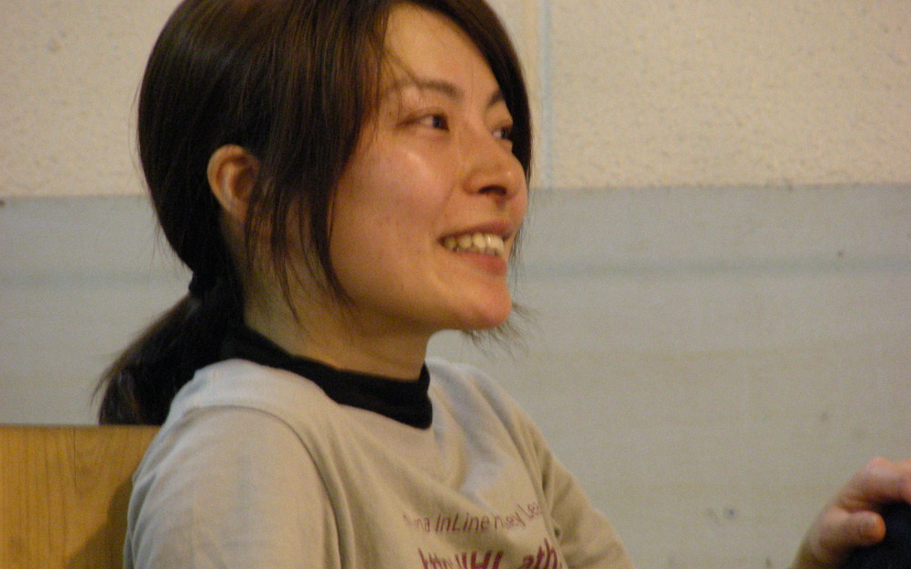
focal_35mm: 337
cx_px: 461
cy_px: 283
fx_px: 8367
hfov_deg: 6.2
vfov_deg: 3.9
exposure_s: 1/15
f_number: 3.5
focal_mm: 51.6
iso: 473
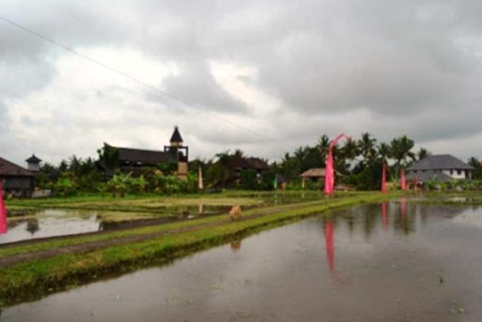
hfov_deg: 63.6
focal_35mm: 29
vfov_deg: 45.0
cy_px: 159
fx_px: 388
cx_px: 229
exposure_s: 1/200
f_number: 7.1
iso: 100
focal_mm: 18
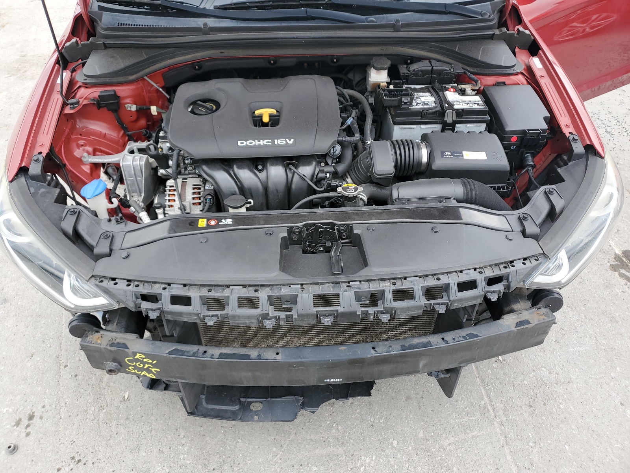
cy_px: 236
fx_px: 473
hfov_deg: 67.3
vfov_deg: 53.1
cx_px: 315
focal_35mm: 26
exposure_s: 1/417
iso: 50
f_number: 1.5
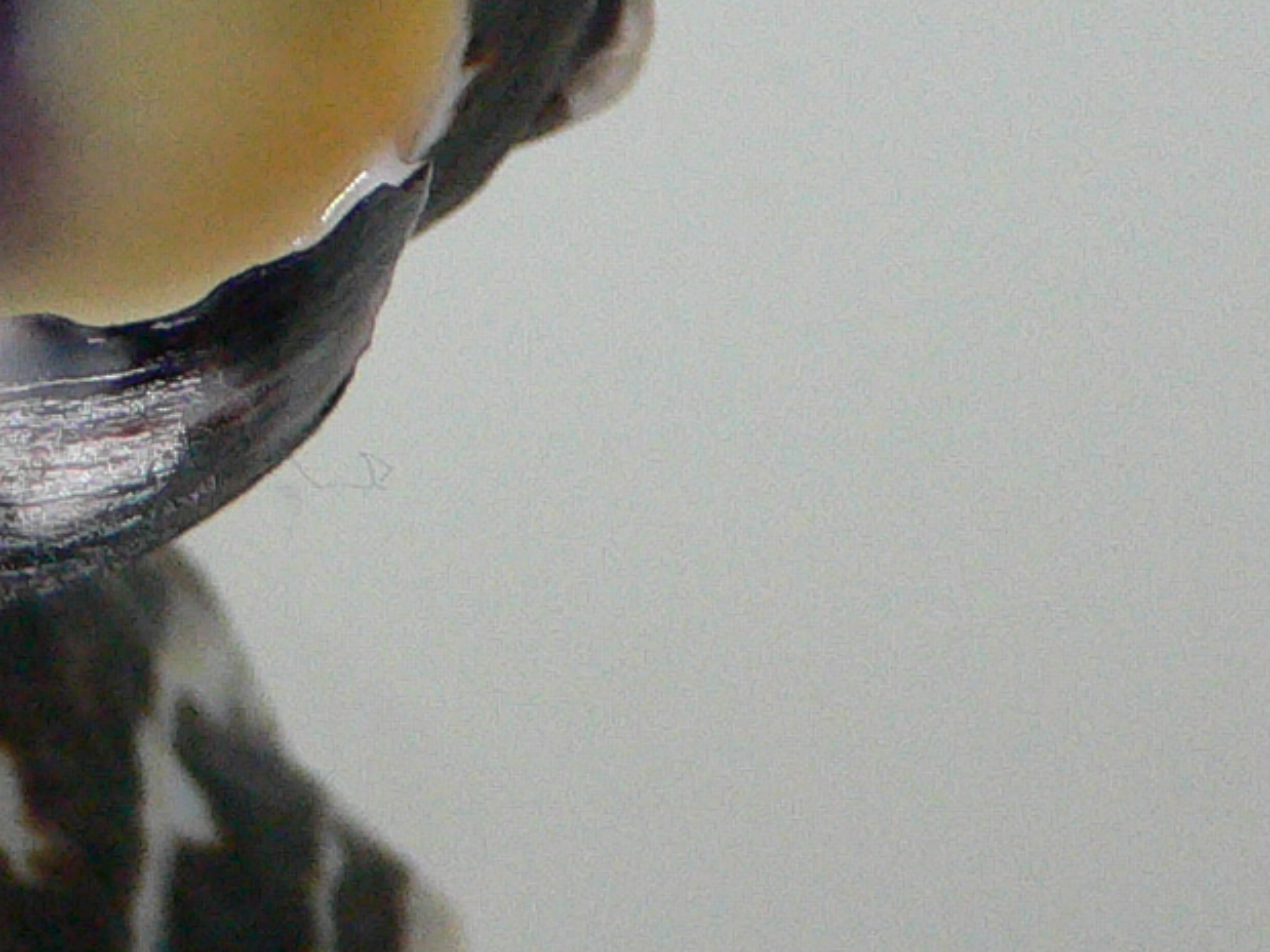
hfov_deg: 16.4
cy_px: -84
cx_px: -318
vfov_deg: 12.8
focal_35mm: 114
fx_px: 4182
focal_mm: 4.6
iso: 200
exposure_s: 1/50
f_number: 2.8
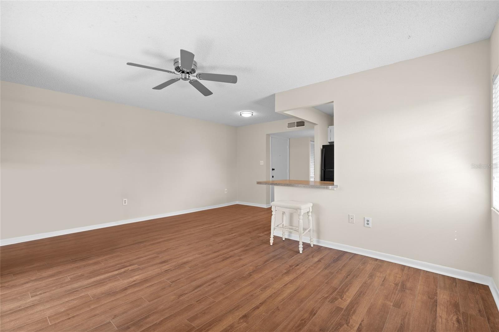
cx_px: 250
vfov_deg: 73.7
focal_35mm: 16
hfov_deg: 96.7
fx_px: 222
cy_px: 166
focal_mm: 16
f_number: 9
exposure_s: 1.3
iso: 250
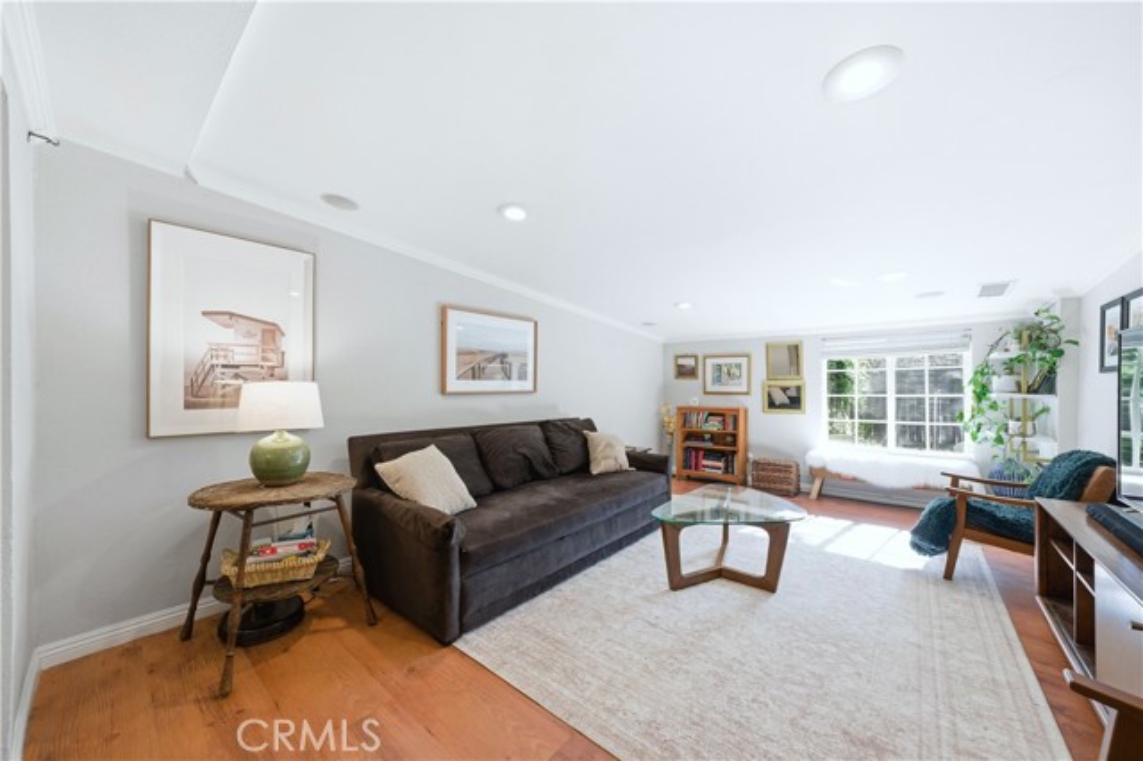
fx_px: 413
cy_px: 380
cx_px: 572
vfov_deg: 85.4
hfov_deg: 108.4
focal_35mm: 13
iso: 1000
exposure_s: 1/640
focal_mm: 13
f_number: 5.6
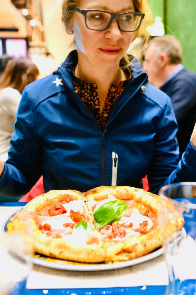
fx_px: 294
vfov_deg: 53.1
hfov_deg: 36.9
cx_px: 98
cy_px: 148
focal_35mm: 36
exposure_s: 1/60
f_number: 2.8
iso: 12800
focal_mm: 24
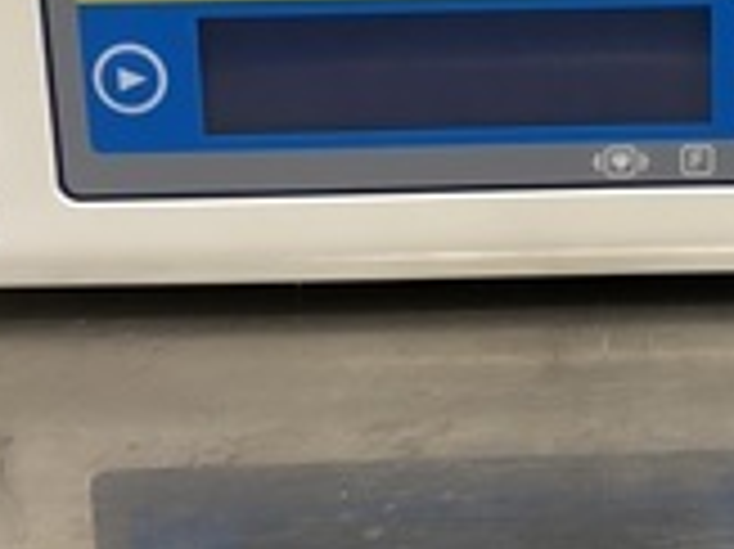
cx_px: 626
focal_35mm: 64
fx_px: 1356
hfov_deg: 29.3
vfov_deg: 21.2
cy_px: -117
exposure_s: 1/60
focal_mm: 4.25
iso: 80
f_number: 1.8
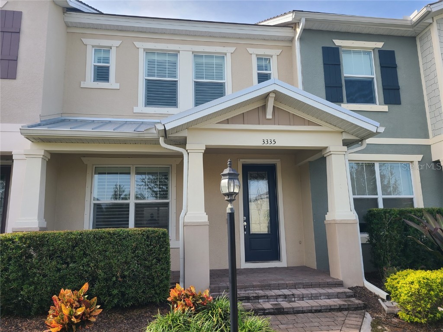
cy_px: 166
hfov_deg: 67.3
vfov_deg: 53.1
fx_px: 333
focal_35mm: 26
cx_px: 222
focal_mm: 5.4
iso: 40
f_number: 1.8
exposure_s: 1/934
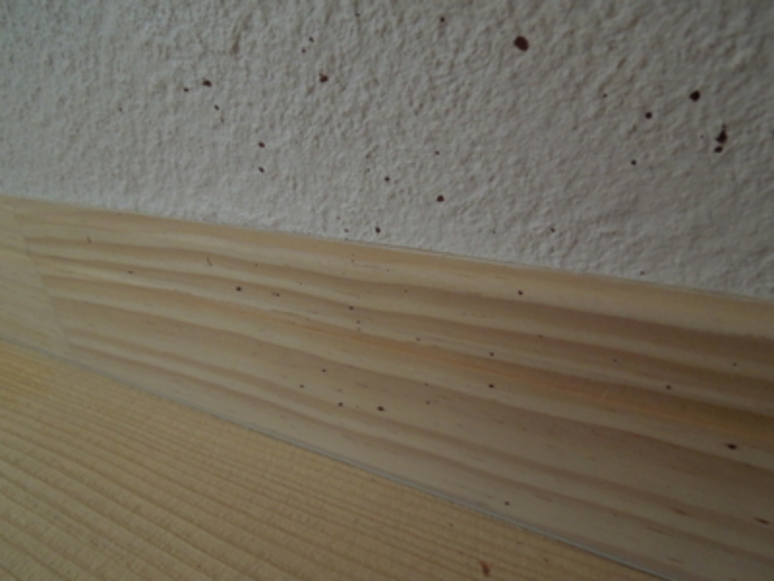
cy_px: 290
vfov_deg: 54.9
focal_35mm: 25
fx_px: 559
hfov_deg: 69.4
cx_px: 387
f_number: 3.3
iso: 400
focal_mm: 4.5
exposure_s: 1/15
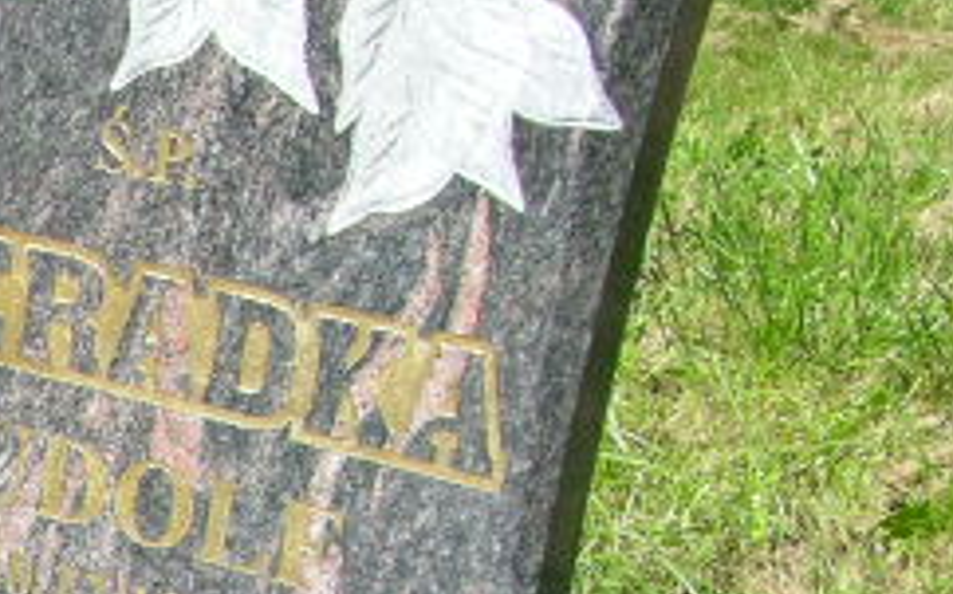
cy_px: 1176
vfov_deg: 8.0
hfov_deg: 11.8
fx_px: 4076
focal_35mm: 157
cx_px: -988
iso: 50
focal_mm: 8.9
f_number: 5
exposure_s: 1/180
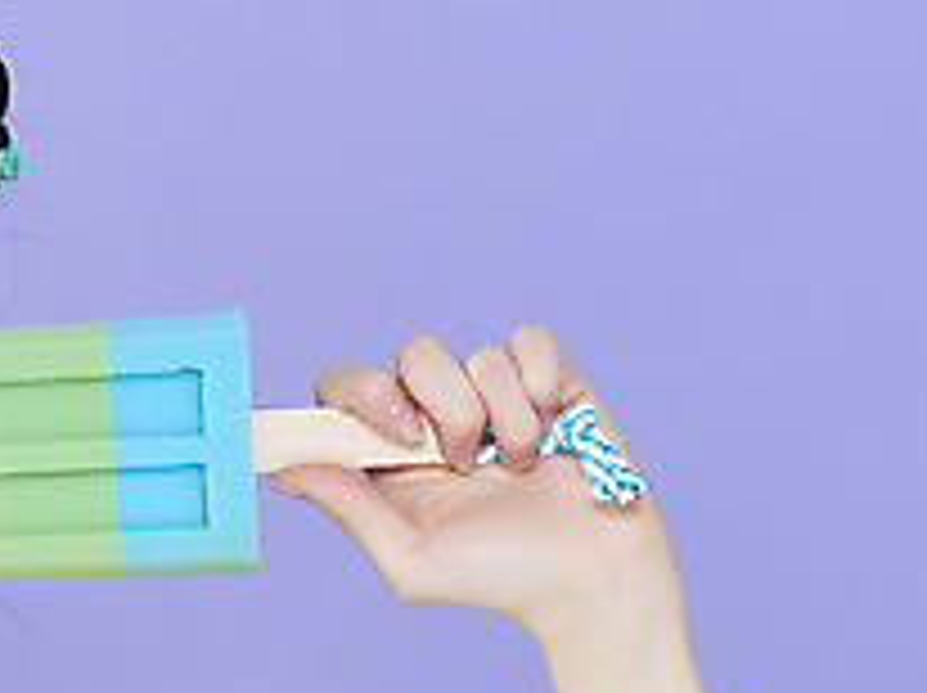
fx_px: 7864
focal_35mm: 294
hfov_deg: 6.7
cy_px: 716
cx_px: -182
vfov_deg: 5.0
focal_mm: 105
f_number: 11
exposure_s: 1/125
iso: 64
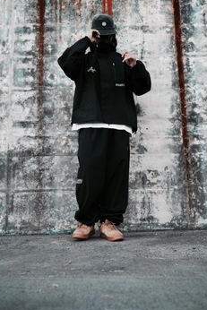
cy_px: 136
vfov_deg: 51.7
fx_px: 319
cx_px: 105
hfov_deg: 36.0
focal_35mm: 37
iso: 640
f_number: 3.2
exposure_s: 1/250
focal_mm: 32
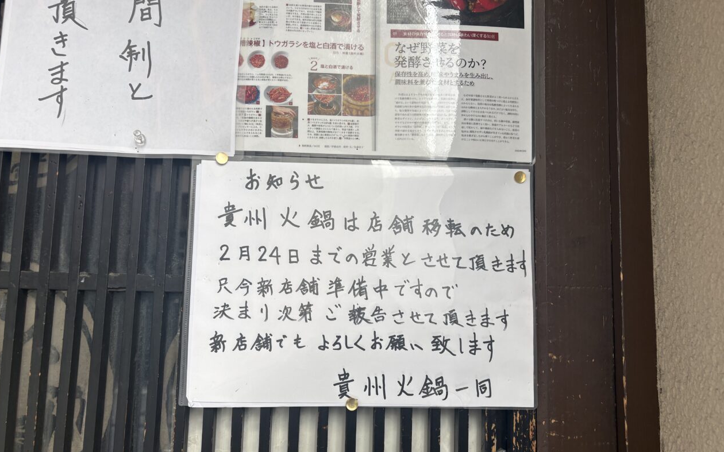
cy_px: 257
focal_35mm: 28
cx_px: 362
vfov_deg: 44.4
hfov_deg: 66.5
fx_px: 552
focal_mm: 5.96
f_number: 1.6
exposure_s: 1/207
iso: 40
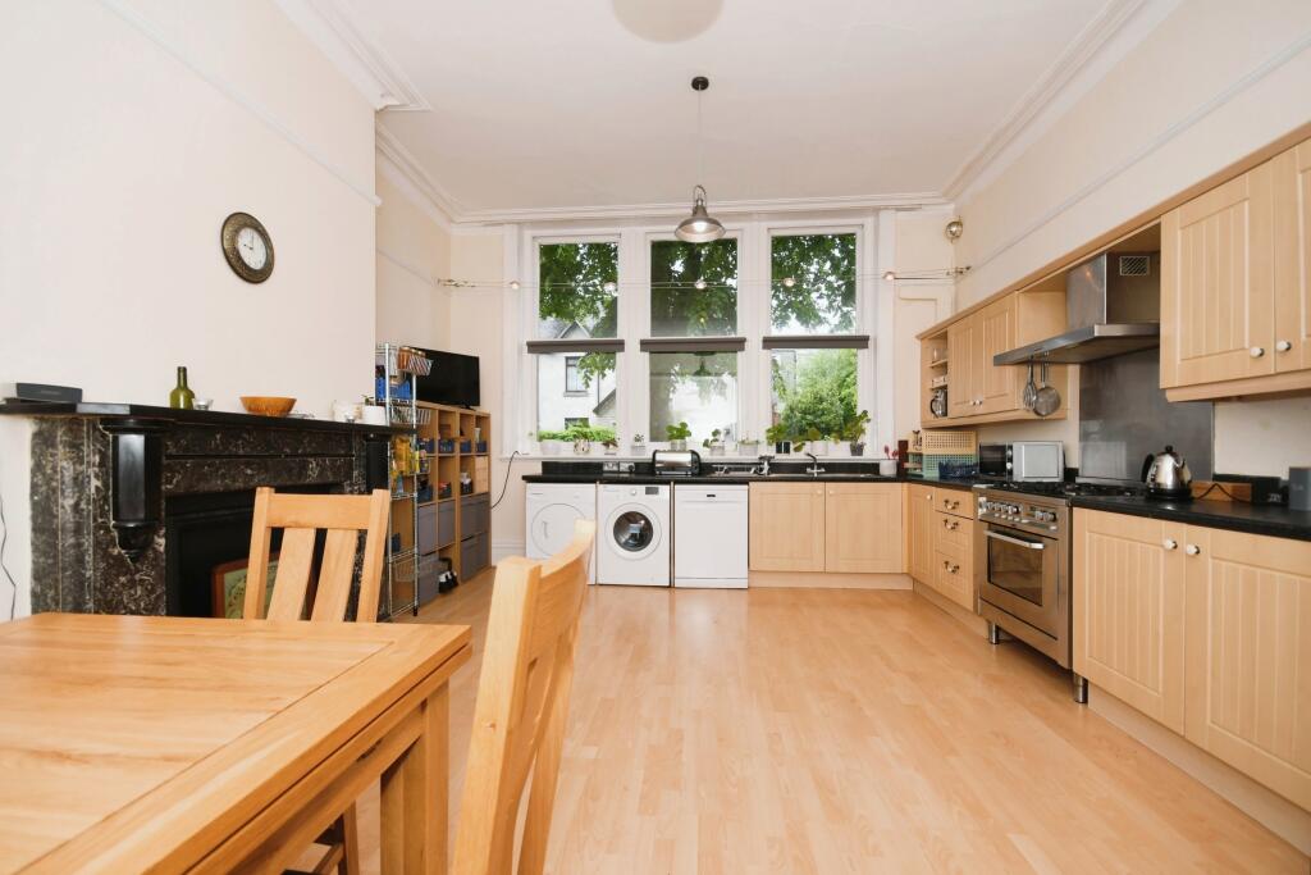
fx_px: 546
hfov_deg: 100.4
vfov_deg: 77.3
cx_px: 656
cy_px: 438
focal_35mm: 15
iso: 400
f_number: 8
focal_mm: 10
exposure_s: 1/60
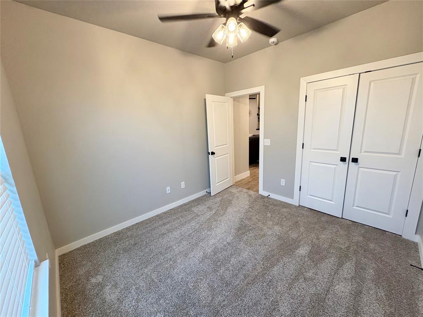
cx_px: 212
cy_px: 158
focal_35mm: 14
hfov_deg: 102.1
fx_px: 171
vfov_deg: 85.7
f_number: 2.2
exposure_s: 1/60
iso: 200
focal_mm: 2.22
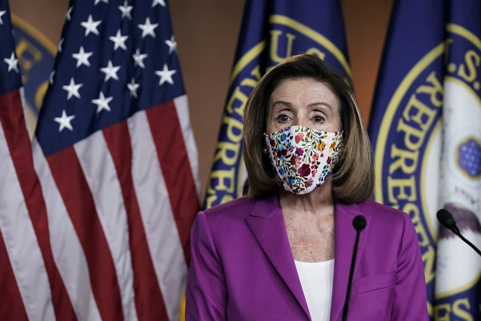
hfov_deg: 6.7
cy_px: 182
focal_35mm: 307
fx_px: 4102
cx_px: 274
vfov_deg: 4.5
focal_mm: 171
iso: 2000
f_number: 3.2
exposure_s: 1/500
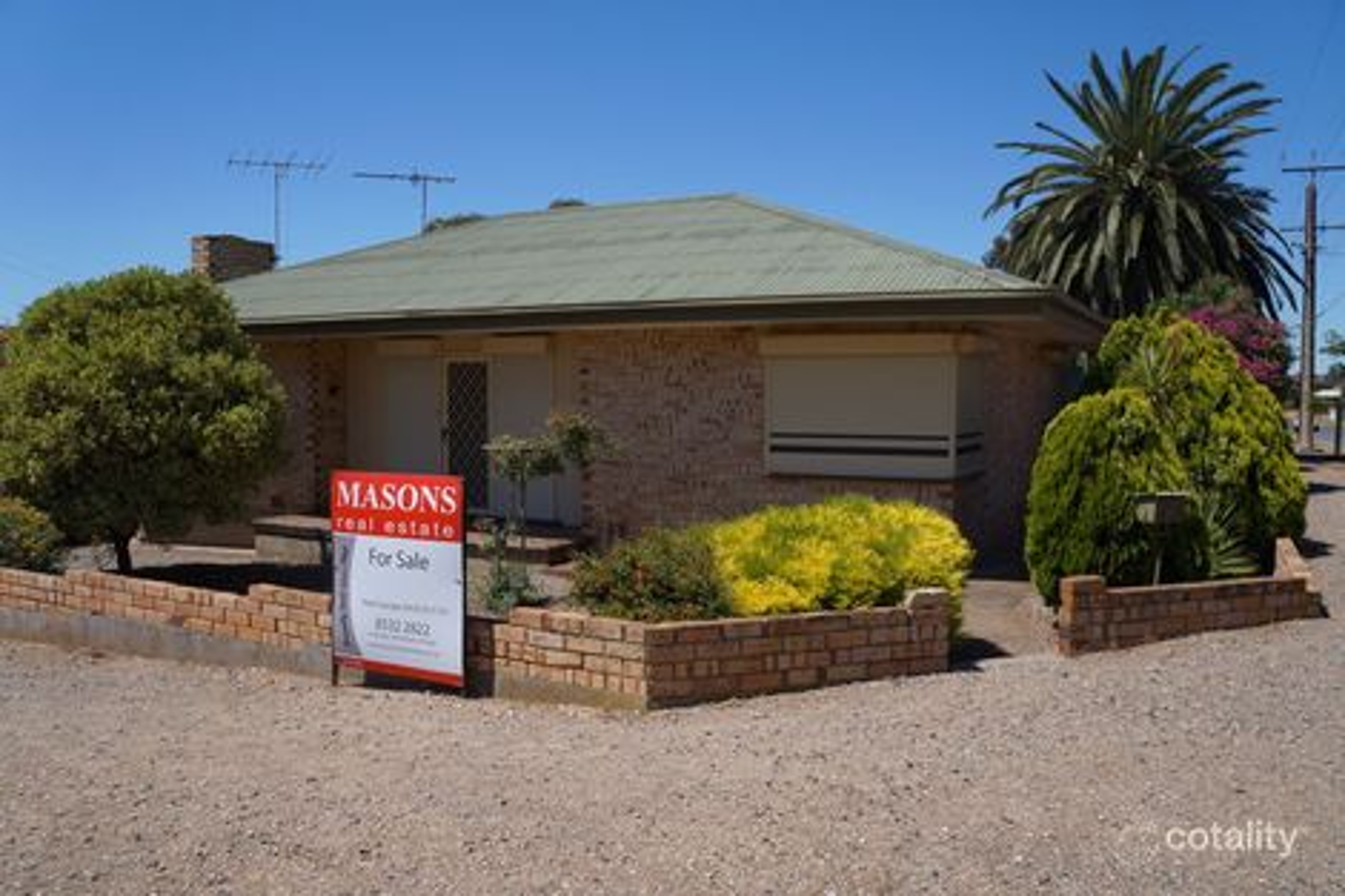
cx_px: 672
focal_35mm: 27
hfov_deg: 67.4
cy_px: 448
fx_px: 1008
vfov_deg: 47.9
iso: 100
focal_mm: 18
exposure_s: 1/800
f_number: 5.6
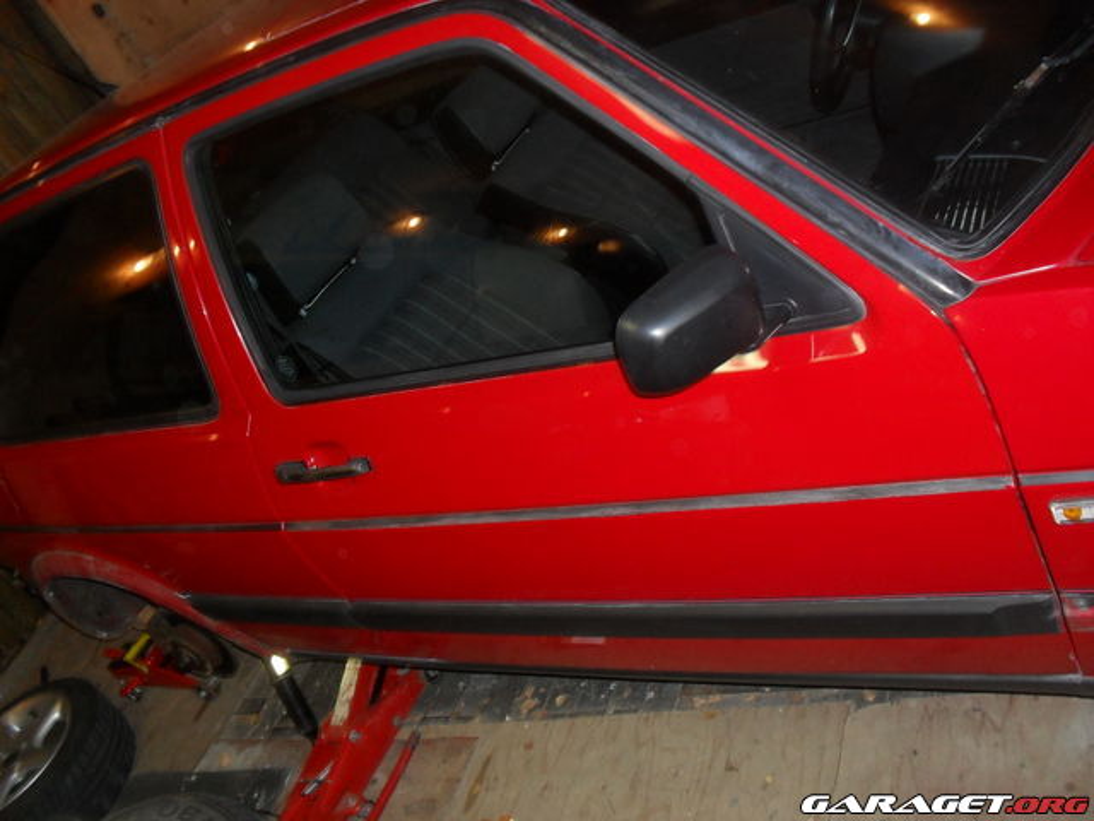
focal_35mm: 35
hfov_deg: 52.6
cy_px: 410
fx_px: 1106
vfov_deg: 40.7
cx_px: 547
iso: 200
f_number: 3.2
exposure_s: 1/45
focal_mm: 6.3
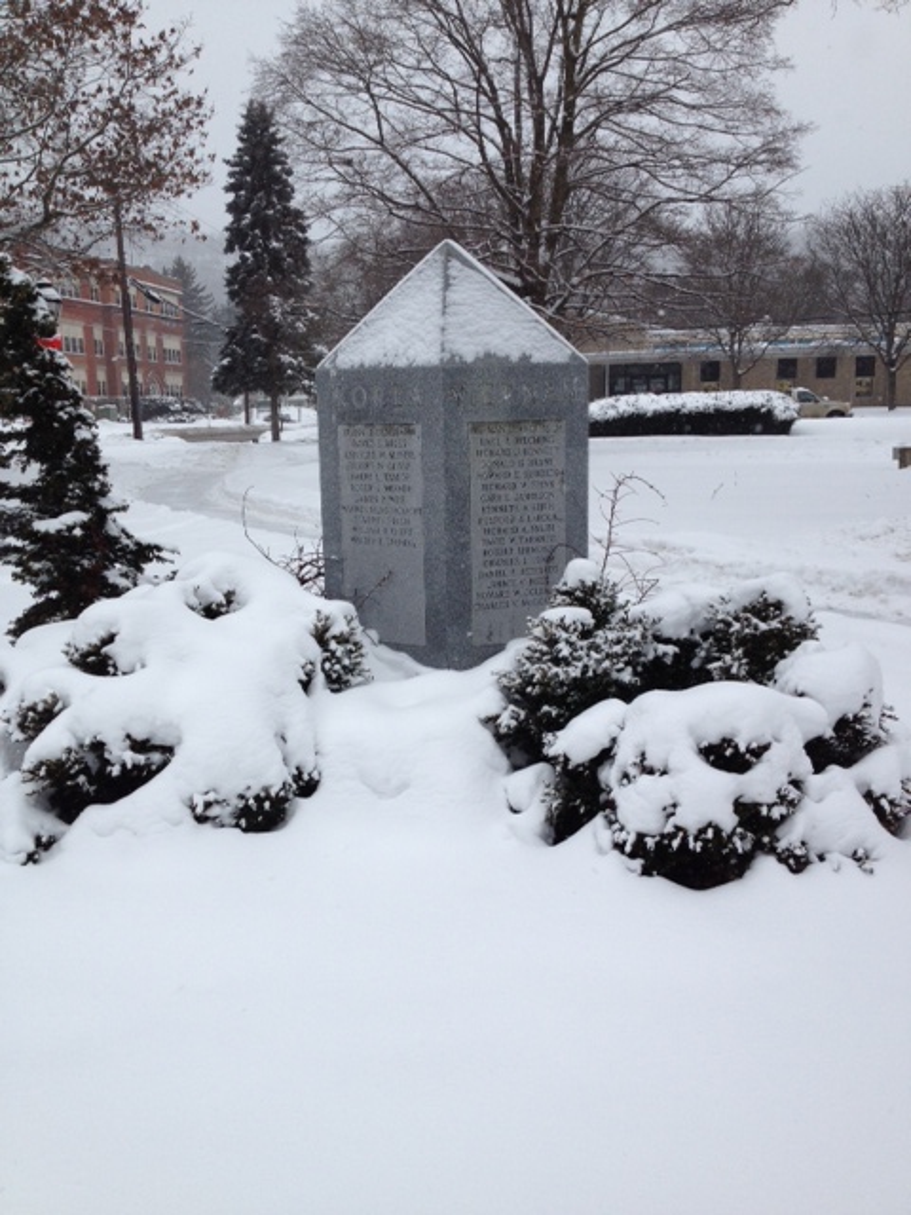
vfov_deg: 52.6
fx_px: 1228
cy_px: 608
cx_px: 456
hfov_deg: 40.7
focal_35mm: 35
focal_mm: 4.28
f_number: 2.4
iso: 50
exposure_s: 1/1214
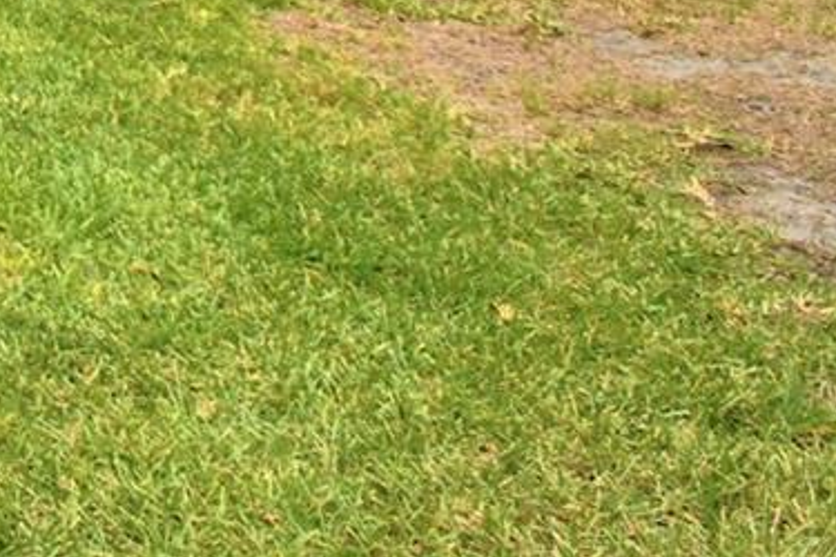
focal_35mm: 64
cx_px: -762
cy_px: -463
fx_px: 1486
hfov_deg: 19.9
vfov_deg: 17.2
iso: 100
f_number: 4.5
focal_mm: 10
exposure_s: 1/1600
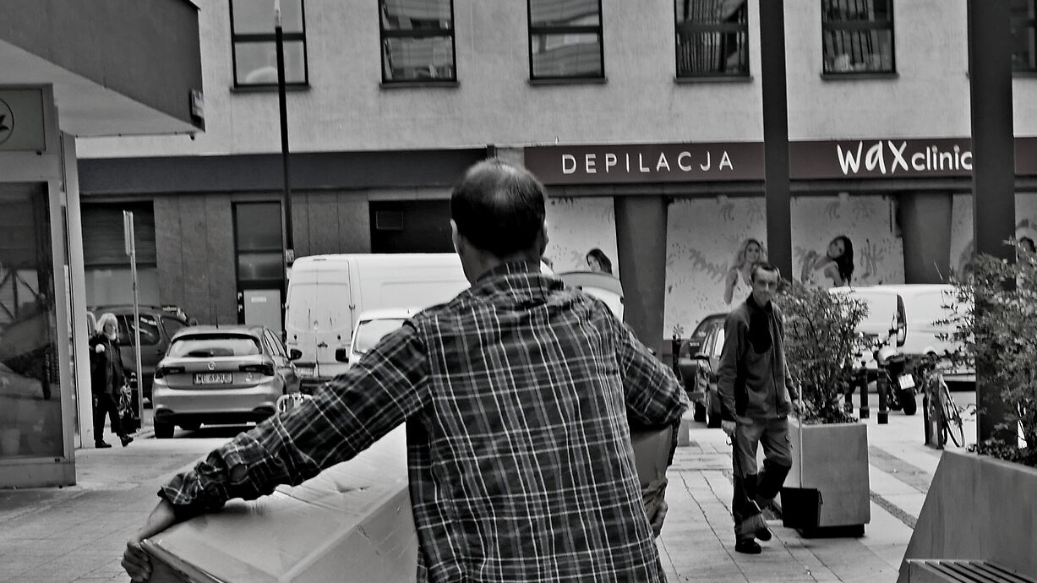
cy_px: 610
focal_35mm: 81
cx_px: 602
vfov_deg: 14.6
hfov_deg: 26.2
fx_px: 2227
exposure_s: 1/250
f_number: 5
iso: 200
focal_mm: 19
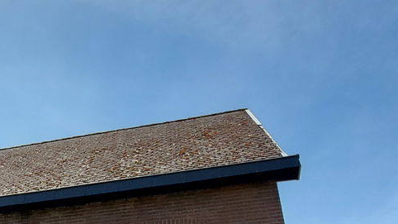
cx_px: 37
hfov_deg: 40.3
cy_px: 242
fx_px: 496
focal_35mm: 47
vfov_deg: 23.9
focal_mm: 1.74
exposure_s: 1/902
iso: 50
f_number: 2.2
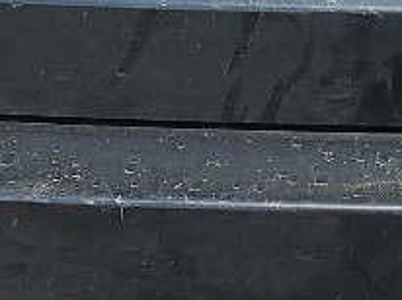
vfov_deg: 7.1
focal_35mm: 202
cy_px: -253
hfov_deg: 9.7
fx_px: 2343
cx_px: 422
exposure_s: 1/2500
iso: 50
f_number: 1.5
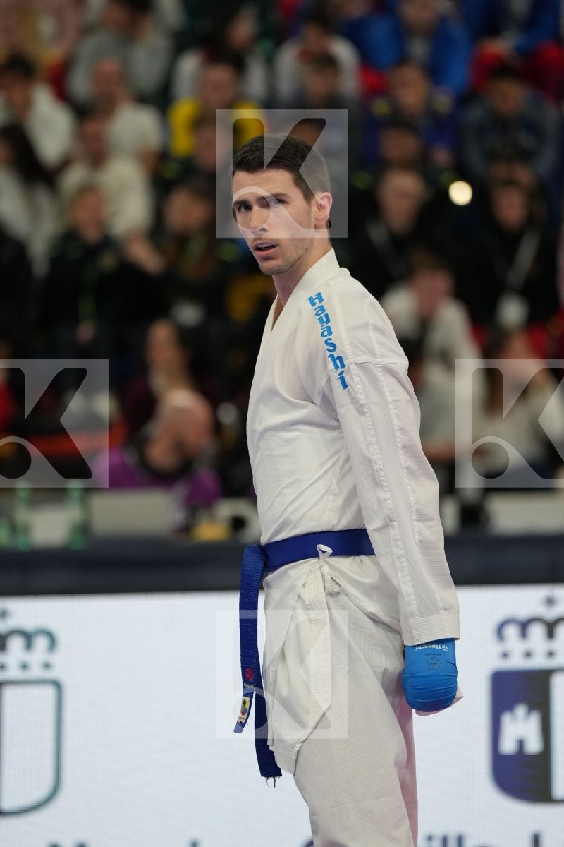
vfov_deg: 6.9
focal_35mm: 300
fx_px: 7049
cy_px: 424
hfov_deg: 4.6
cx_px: 282
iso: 2000
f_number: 2.8
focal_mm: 200
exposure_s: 1/1000
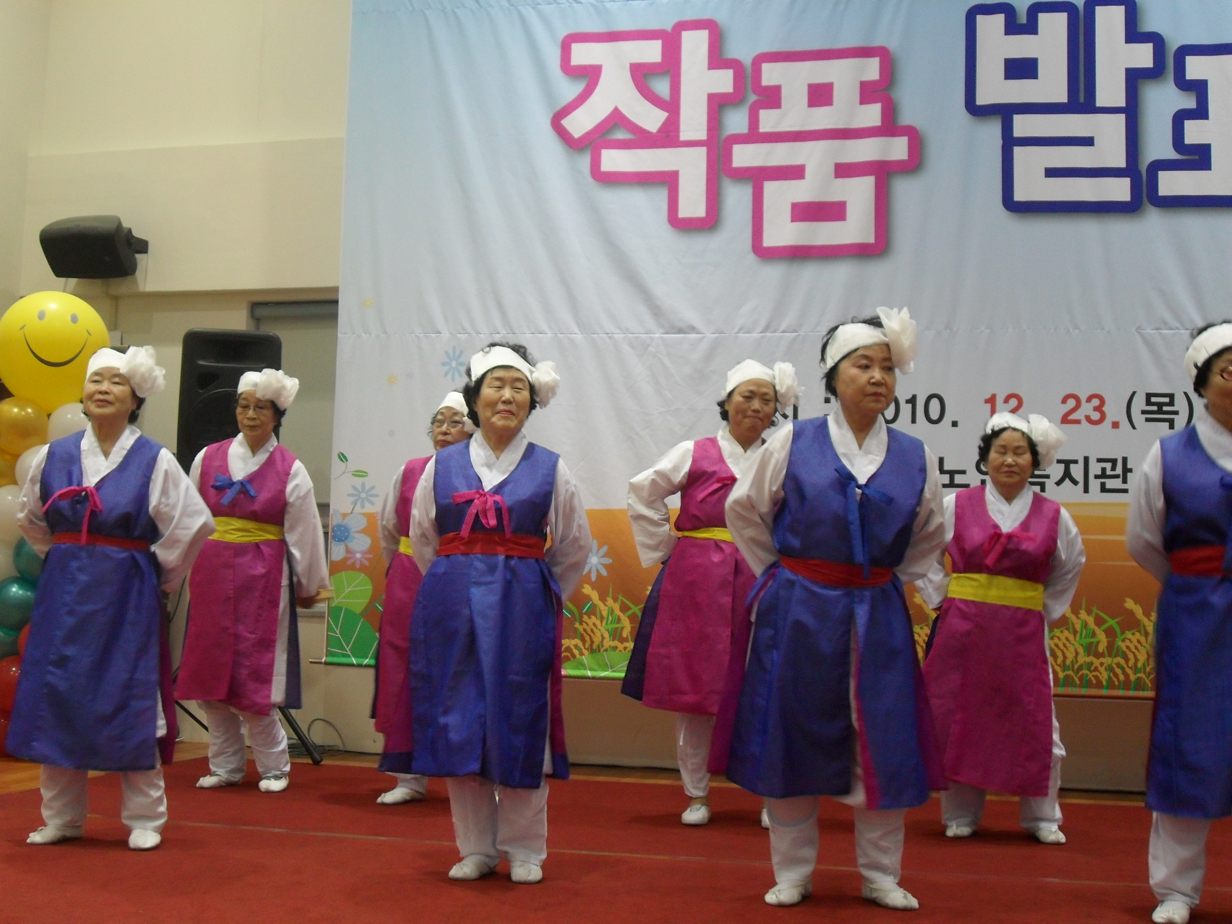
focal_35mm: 50
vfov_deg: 29.1
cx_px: 616
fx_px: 1780
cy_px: 462
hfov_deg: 38.2
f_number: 3.3
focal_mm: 8.8
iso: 200
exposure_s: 1/30
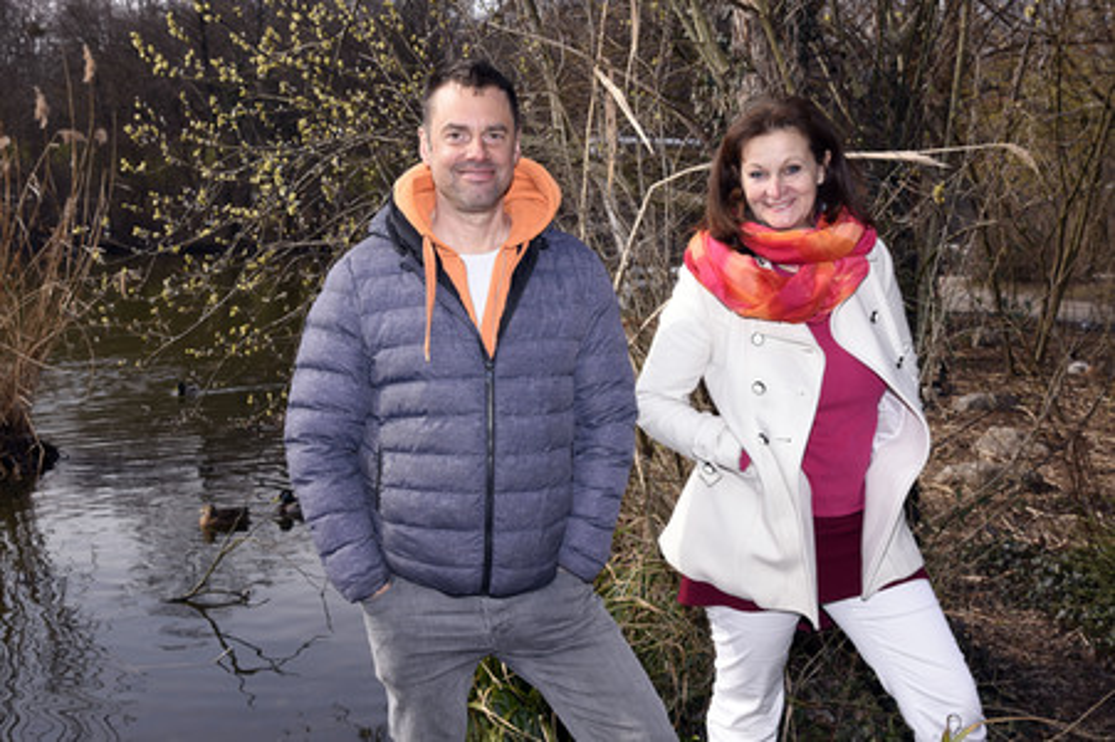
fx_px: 1238
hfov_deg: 48.5
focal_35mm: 40
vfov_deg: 33.4
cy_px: 371
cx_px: 558
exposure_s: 1/160
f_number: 9
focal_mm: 40
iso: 160
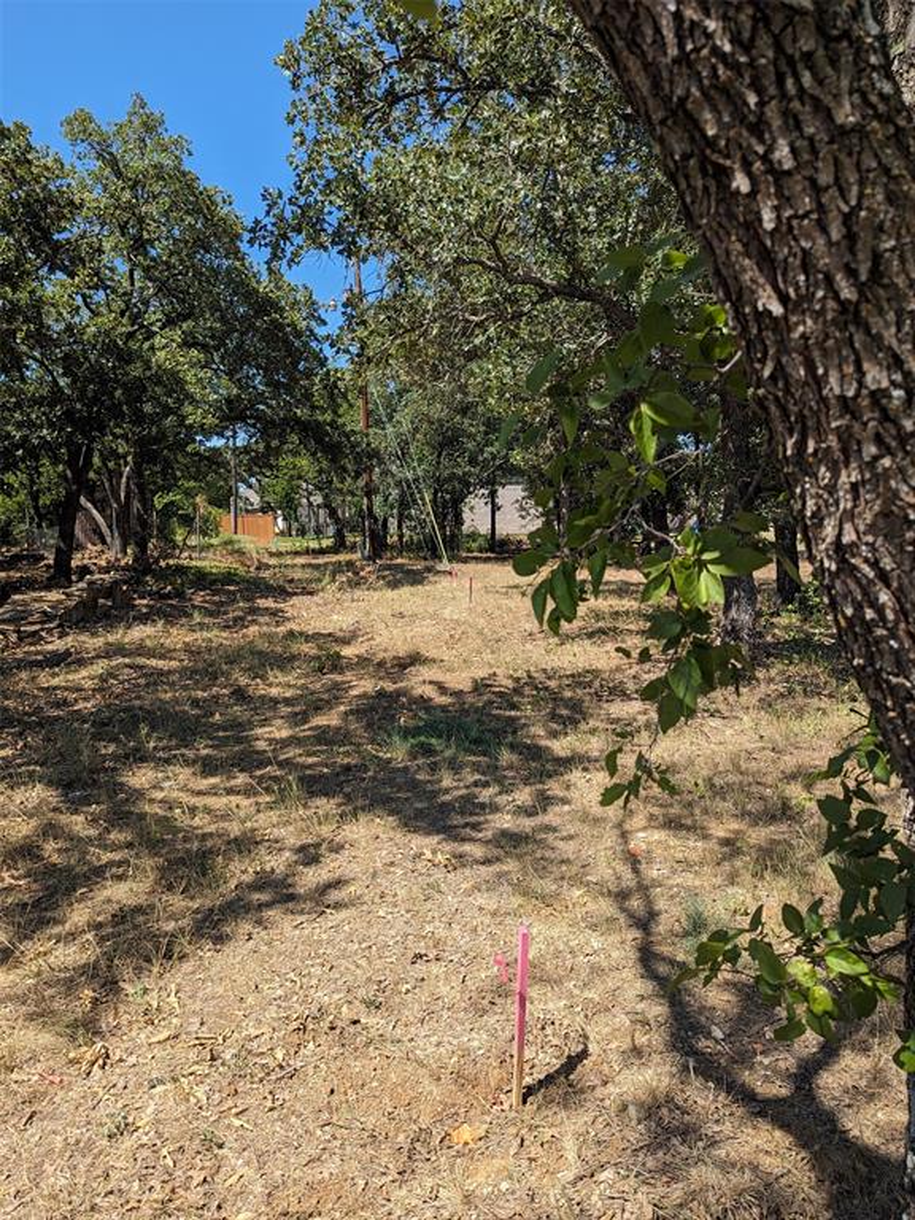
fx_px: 846
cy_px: 610
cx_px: 458
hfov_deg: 56.8
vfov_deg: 71.6
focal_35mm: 24
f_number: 1.85
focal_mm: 6.81
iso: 42
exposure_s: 1/976
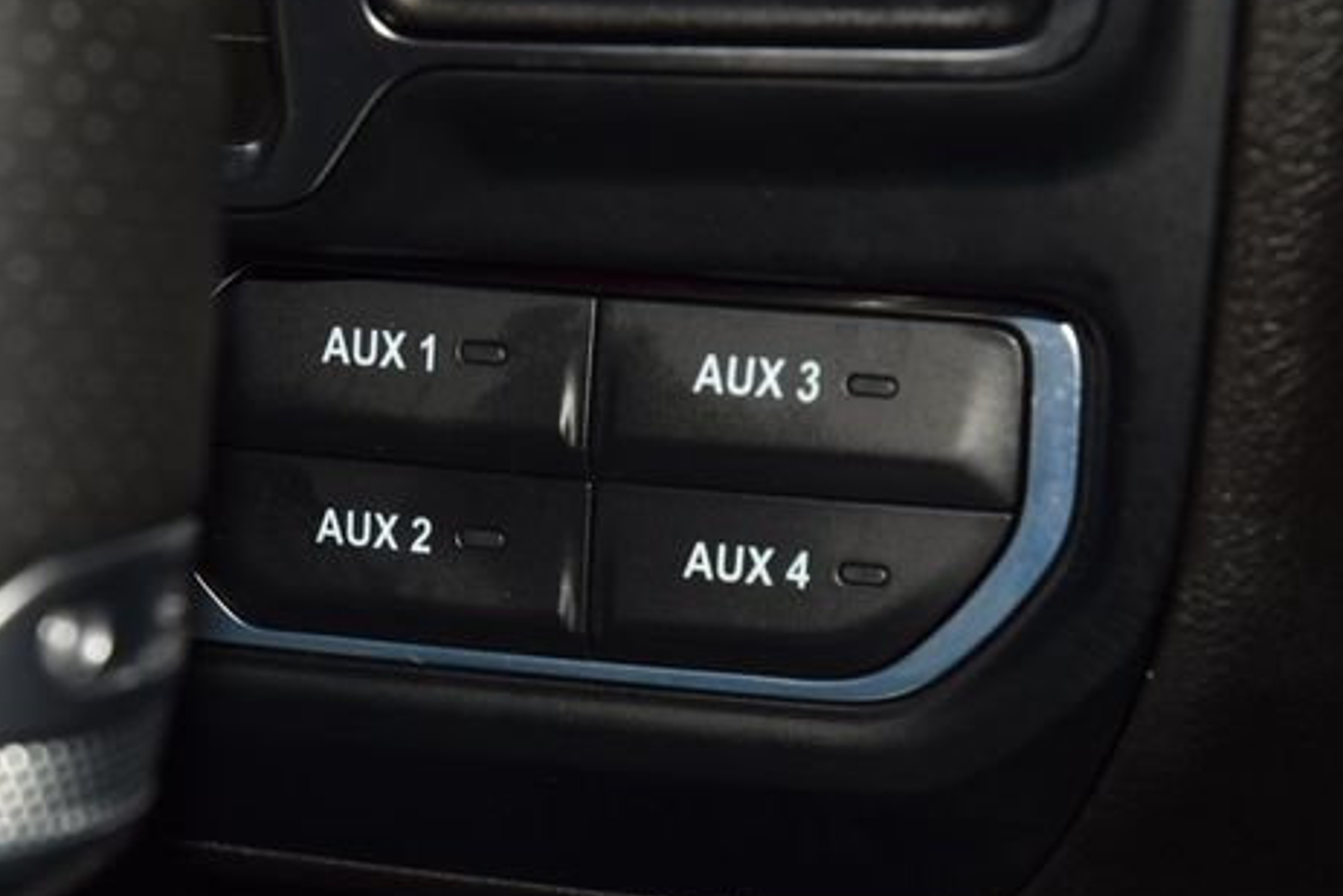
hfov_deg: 14.1
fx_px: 5411
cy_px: 439
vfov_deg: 9.5
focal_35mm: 145
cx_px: 603
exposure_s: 1/125
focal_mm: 70
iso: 100
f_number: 8
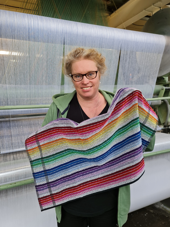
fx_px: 170
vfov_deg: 67.3
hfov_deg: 53.1
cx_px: 86
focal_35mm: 26
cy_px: 109
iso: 50
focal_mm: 7
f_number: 1.8
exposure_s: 1/100
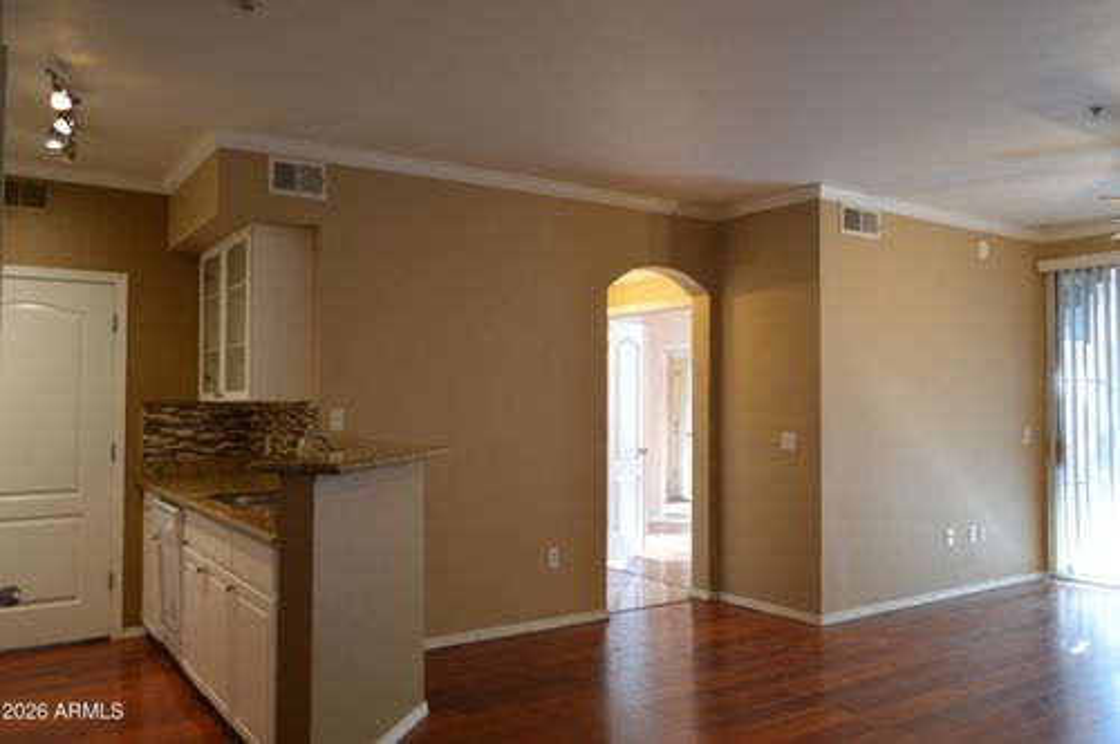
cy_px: 372
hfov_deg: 67.4
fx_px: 839
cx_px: 560
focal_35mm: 27
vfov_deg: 47.8
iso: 800
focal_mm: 18
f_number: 3.5
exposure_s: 1/60
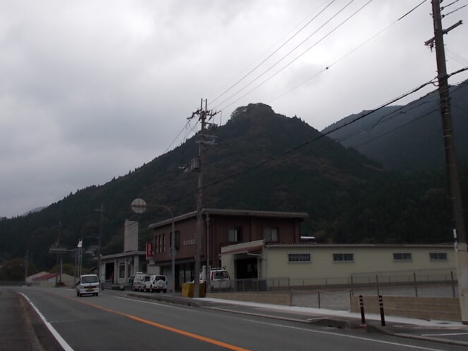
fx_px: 541
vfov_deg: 35.9
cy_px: 154
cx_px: 254
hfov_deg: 46.8
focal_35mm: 40
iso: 80
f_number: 3.2
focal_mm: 4.6
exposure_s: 1/500
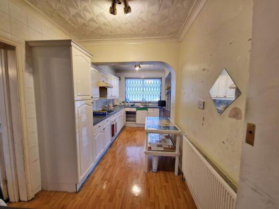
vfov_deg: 89.9
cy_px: 104
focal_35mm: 13
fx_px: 105
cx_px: 140
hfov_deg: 106.2
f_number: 2.2
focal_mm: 2.2
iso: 400
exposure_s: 1/33
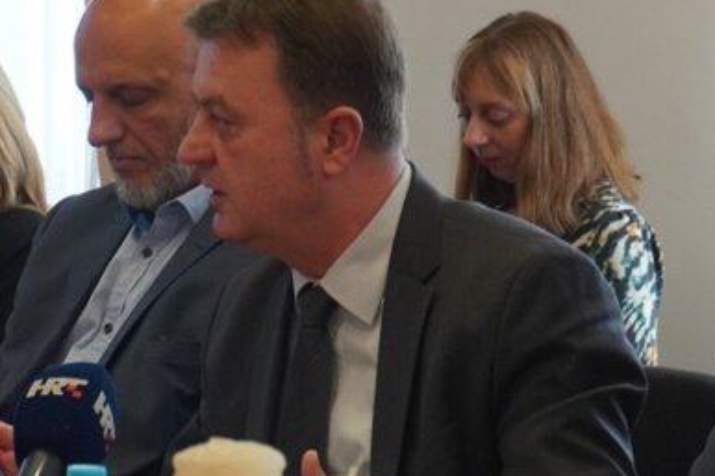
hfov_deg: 10.3
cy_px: 347
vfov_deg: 6.9
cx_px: 252
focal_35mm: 199
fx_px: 3950
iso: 1250
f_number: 5.6
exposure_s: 1/60
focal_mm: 50
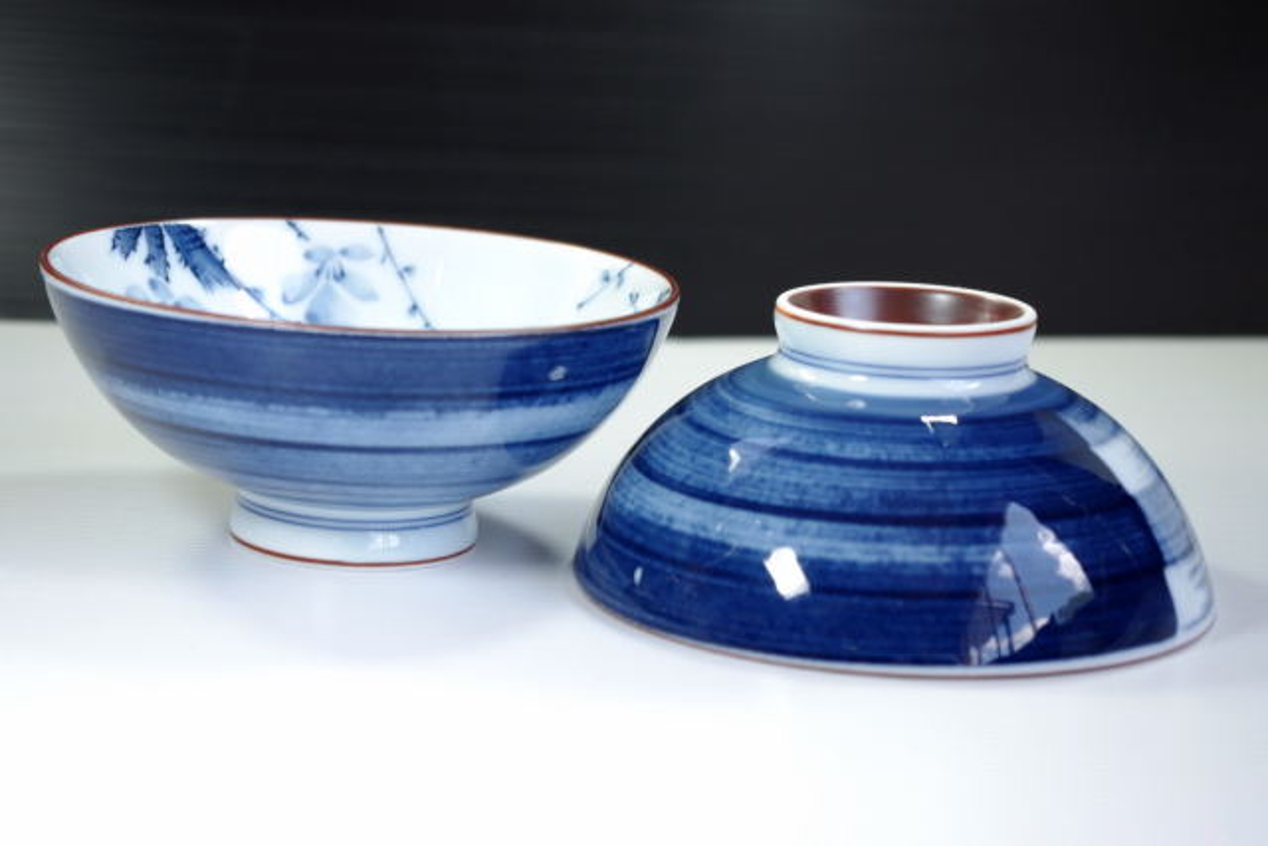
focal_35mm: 82
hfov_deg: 24.8
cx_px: 634
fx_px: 2889
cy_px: 423
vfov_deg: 16.7
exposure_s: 1/100
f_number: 7.1
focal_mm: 55
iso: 400
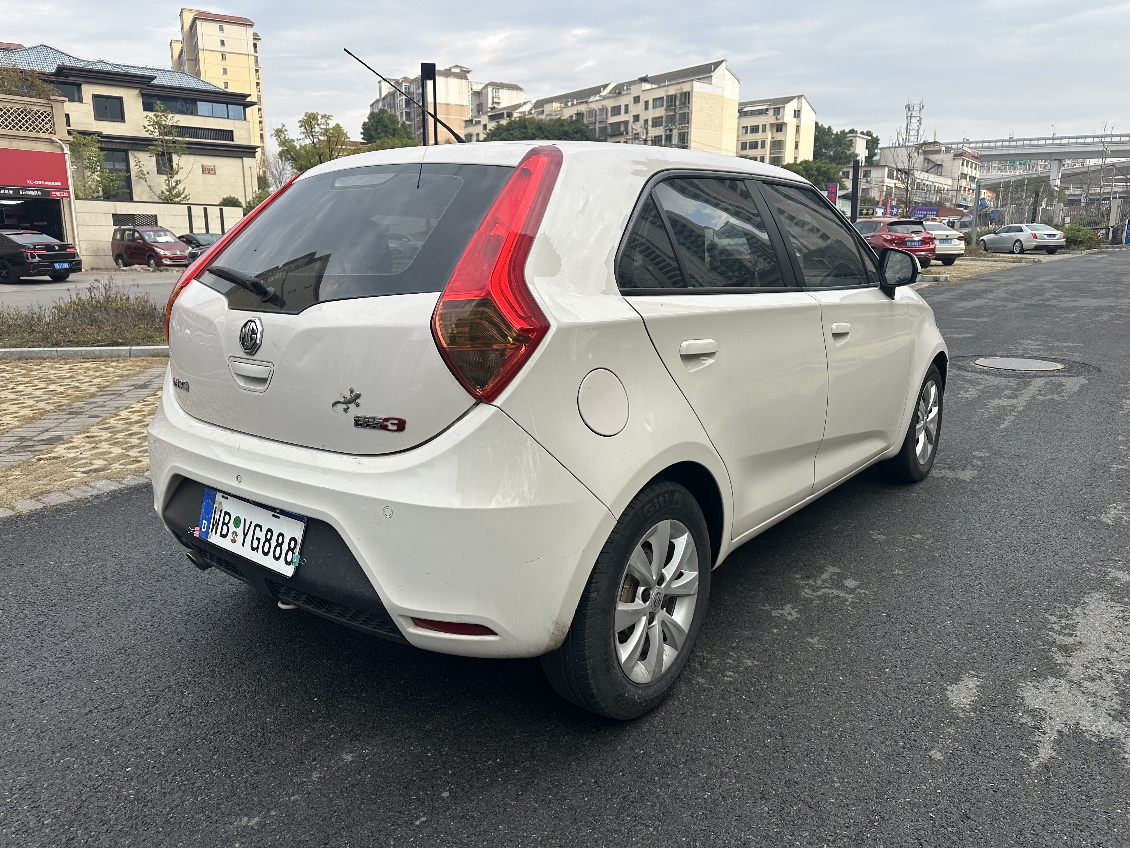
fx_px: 783
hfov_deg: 71.6
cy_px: 424
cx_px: 565
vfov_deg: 56.8
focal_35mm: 24
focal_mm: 6.86
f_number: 1.78
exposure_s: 1/1131
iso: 80
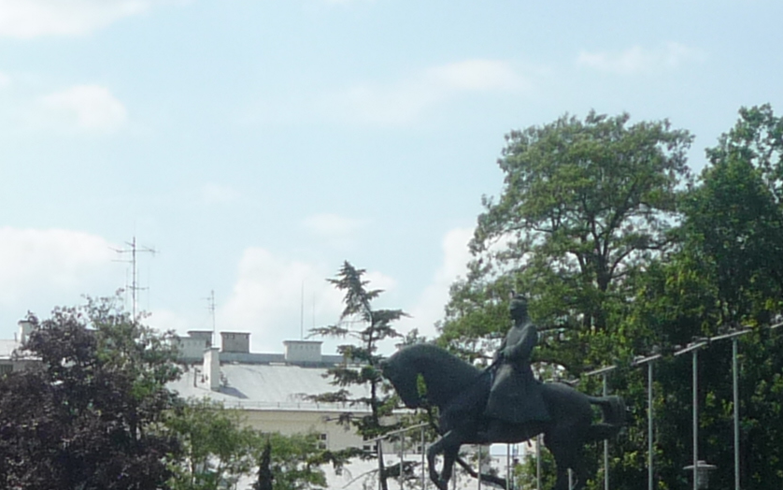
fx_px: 2903
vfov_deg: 9.6
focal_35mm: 136
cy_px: 468
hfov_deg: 15.3
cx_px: 249
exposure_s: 1/640
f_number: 4.5
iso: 100
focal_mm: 5.3
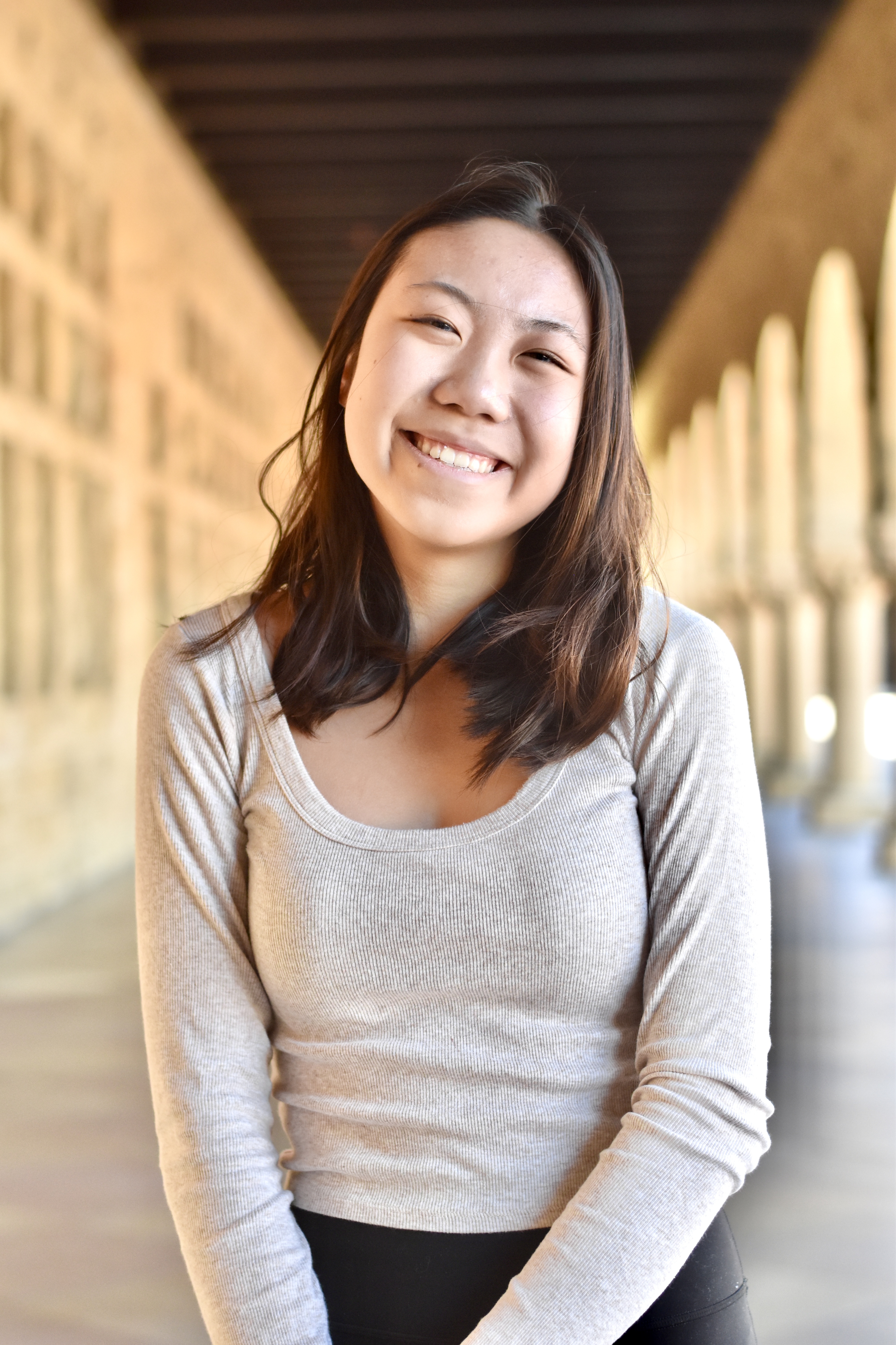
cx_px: 448
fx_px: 2800
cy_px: 672
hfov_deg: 18.2
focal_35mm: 75
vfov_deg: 27.0
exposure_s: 1/800
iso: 1000
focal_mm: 50
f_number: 2.5
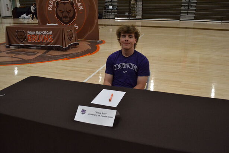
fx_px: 210
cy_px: 76
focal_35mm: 33
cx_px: 114
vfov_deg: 40.0
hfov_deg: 57.2
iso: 2500
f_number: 3.8
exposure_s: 1/500
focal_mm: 22
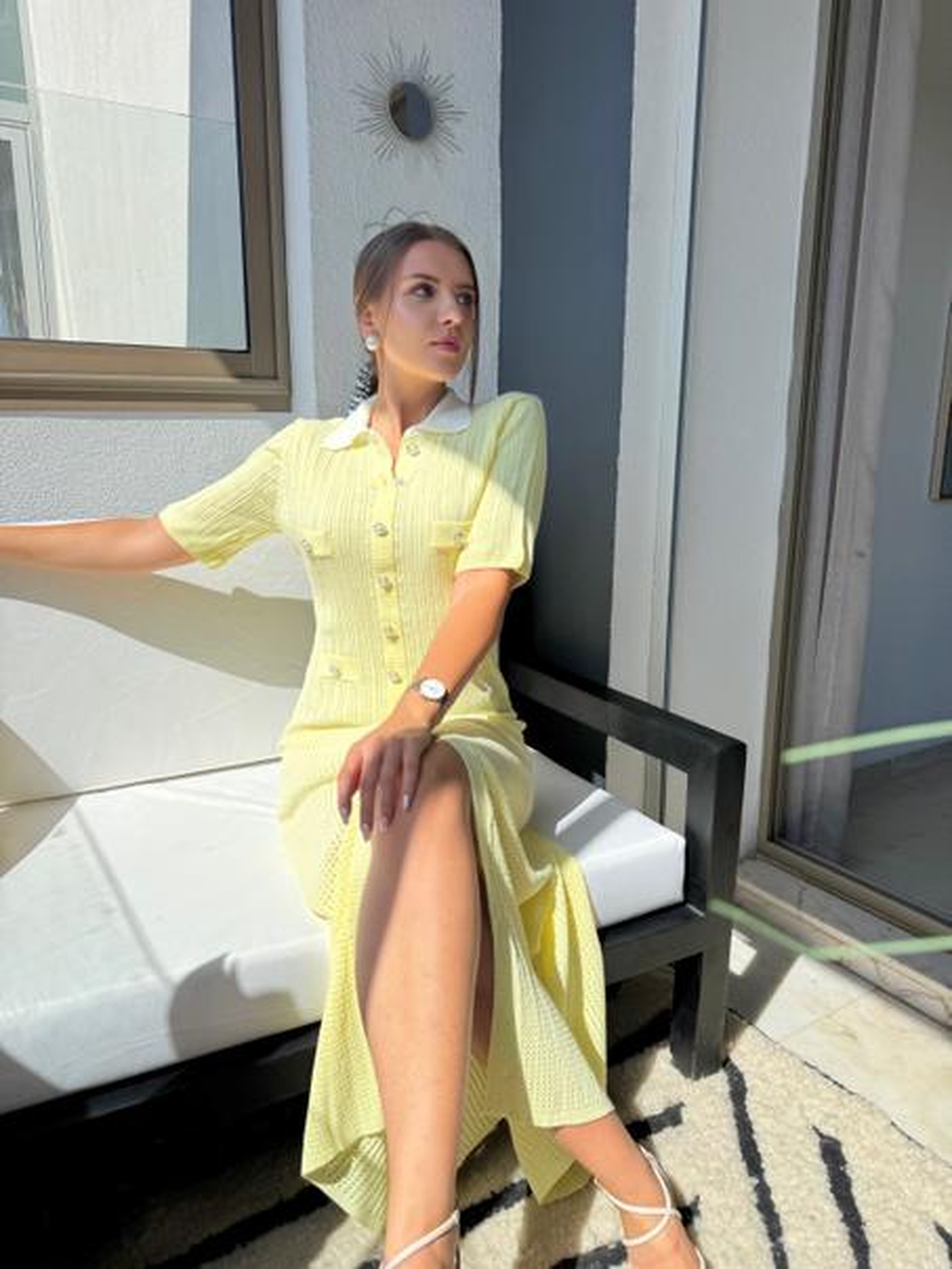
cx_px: 476
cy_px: 634
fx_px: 880
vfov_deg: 71.6
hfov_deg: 56.8
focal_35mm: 24
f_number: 1.78
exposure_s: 1/7092
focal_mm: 6.76
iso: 80
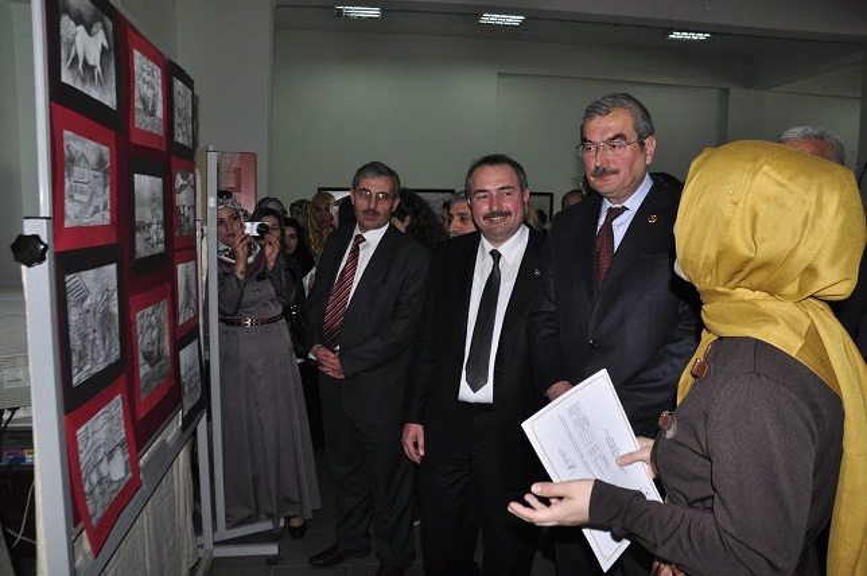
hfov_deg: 67.4
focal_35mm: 27
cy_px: 288
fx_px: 650
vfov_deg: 47.8
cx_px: 434
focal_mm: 18
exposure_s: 1/100
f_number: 6.3
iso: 800
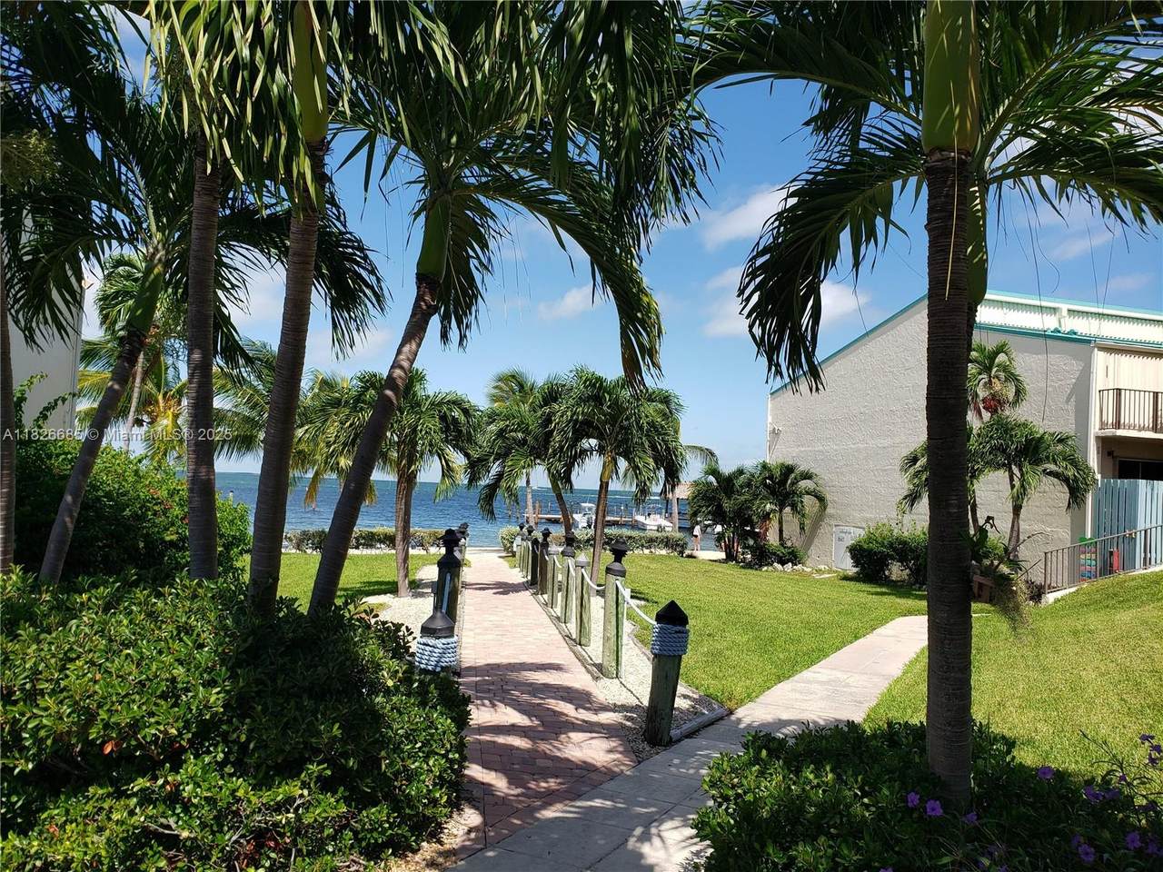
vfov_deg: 53.1
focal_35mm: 26
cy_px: 436
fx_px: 874
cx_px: 582
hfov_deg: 67.3
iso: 50
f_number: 2.4
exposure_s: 1/1476
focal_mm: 4.3
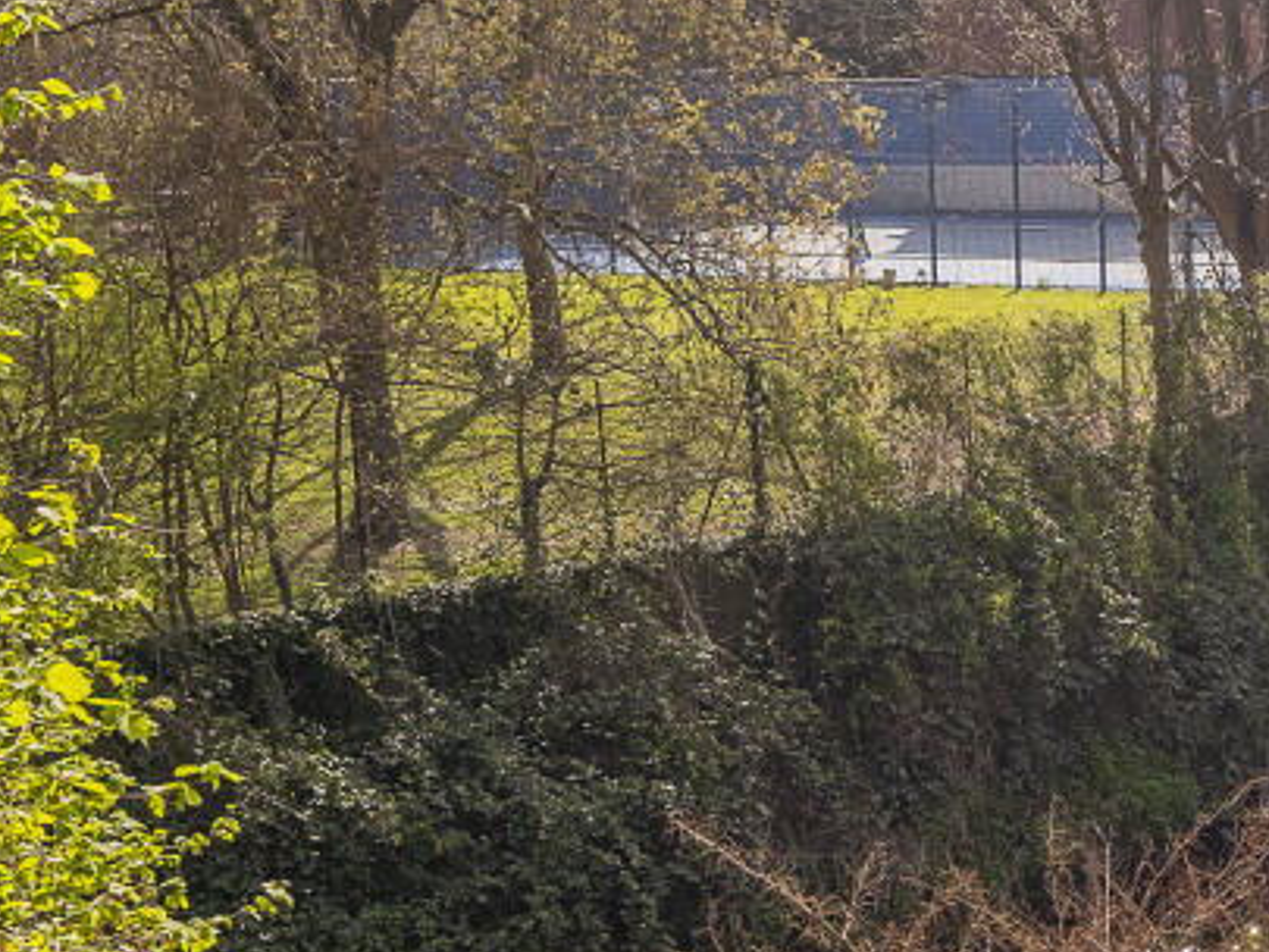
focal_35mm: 73
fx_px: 2677
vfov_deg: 20.2
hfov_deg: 24.6
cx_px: 1448
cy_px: 481
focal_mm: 20
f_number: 8
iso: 500
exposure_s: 1/320
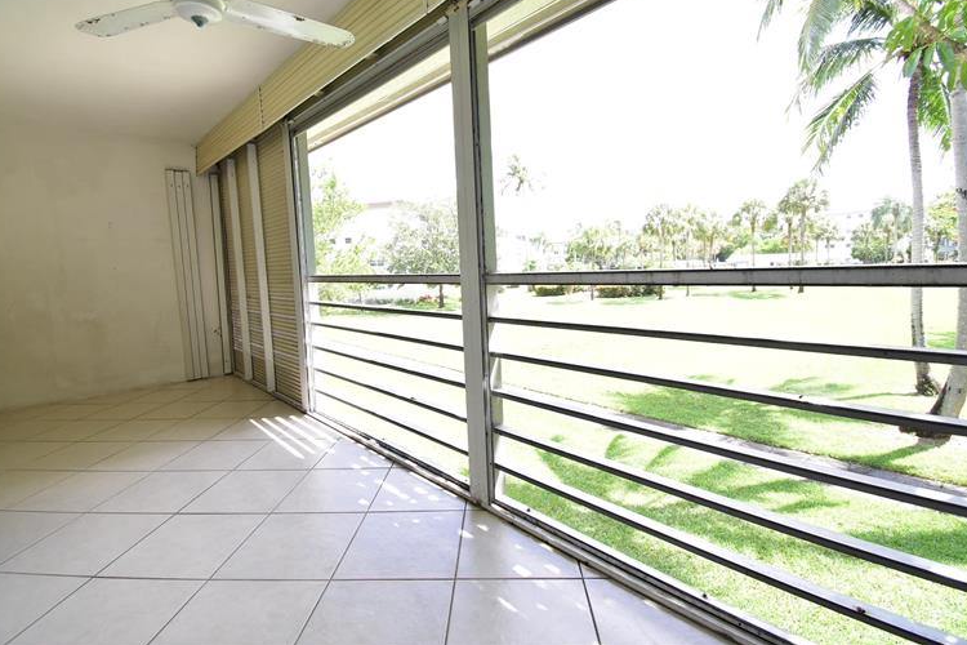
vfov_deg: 73.7
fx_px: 430
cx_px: 480
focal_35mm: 16
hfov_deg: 96.7
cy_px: 304
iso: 1250
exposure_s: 1/320
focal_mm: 10
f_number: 5.6
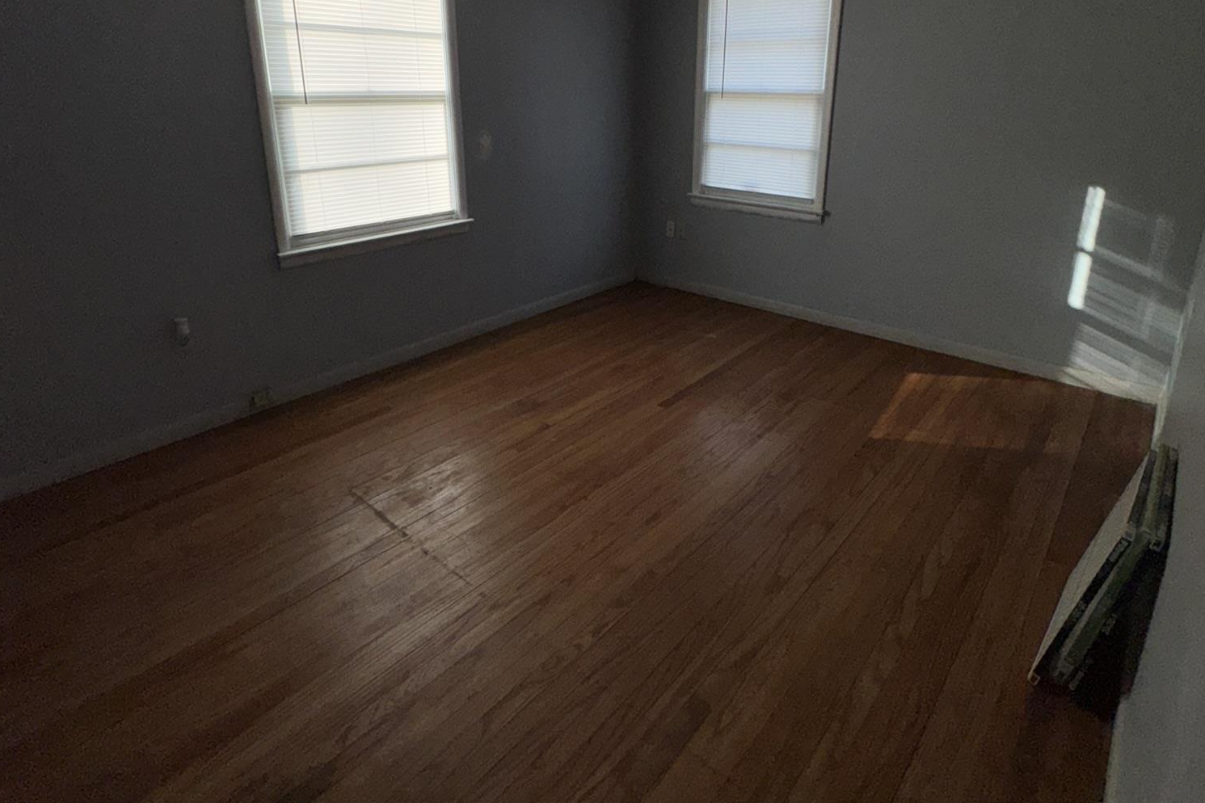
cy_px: 270
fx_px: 669
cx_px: 616
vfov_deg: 60.5
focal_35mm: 20
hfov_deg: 84.0
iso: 32
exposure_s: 1/582
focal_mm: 2.22
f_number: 2.2
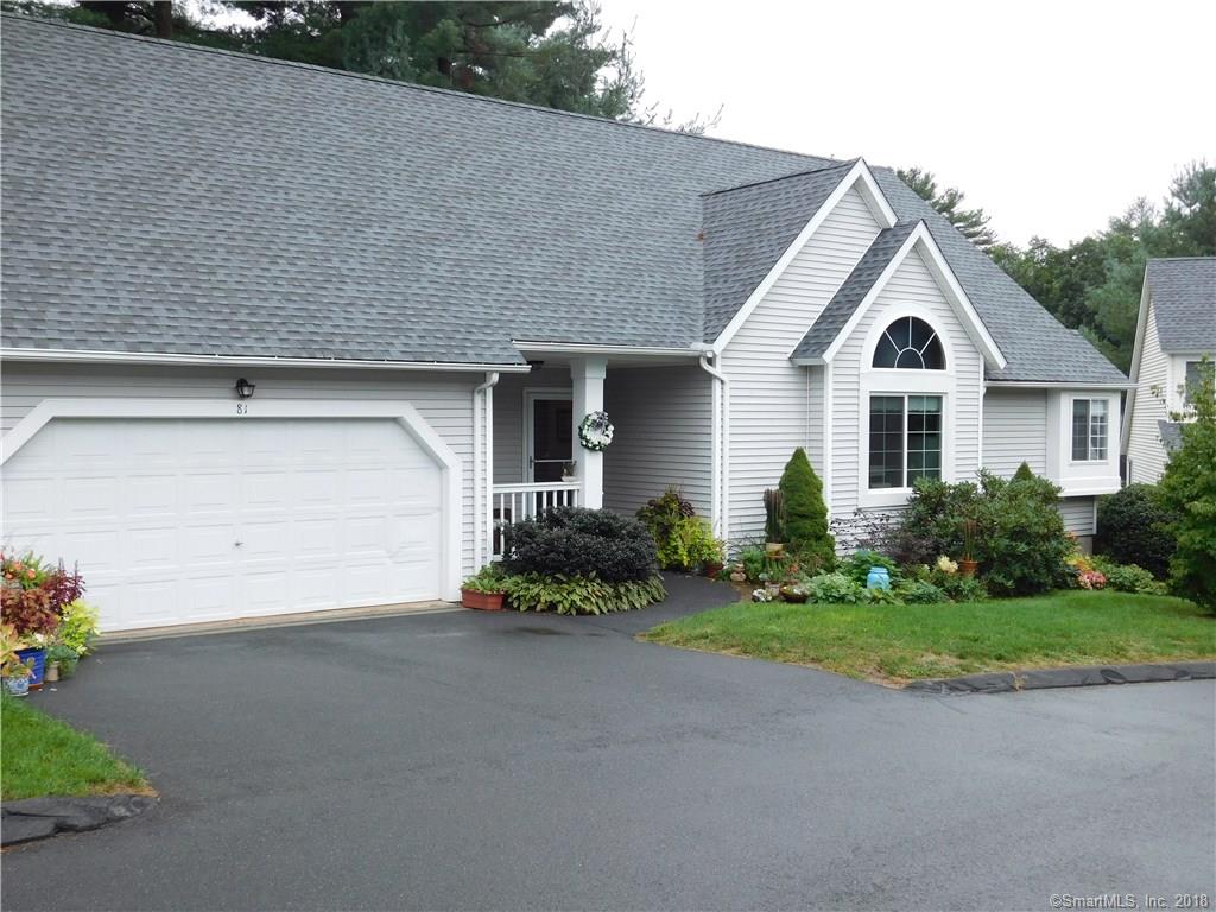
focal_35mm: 36
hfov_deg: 51.4
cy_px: 456
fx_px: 1265
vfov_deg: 39.7
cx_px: 608
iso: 125
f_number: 3.5
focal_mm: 6.3
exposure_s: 1/160
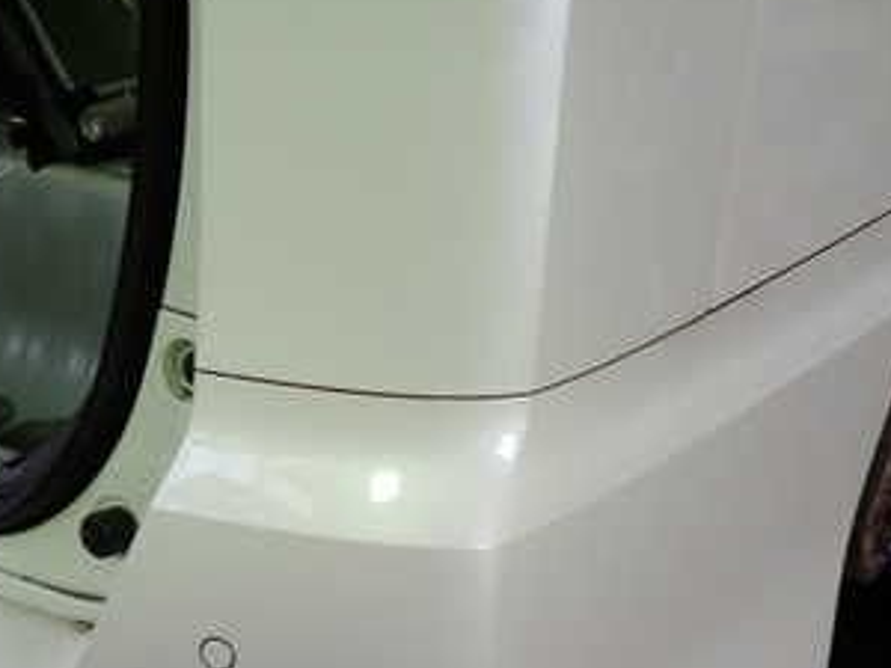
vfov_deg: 27.8
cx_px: 276
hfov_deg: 37.6
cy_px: 623
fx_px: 1287
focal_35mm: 50
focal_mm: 4.5
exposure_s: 1/60
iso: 100
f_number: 2
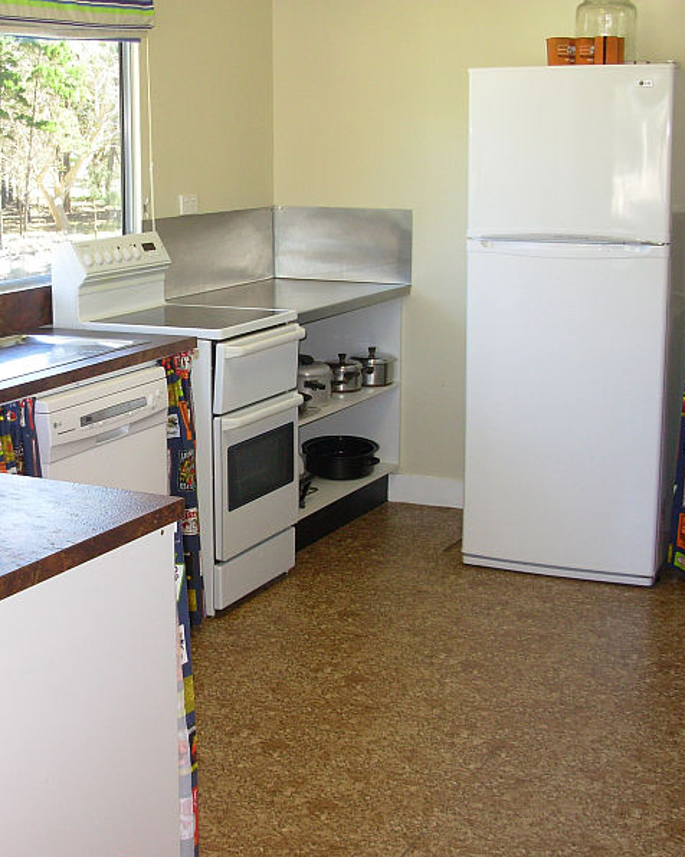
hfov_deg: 25.5
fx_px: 1497
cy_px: 427
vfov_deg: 32.0
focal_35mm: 59
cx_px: 173
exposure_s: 1/44
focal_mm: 7.5
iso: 69
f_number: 3.1
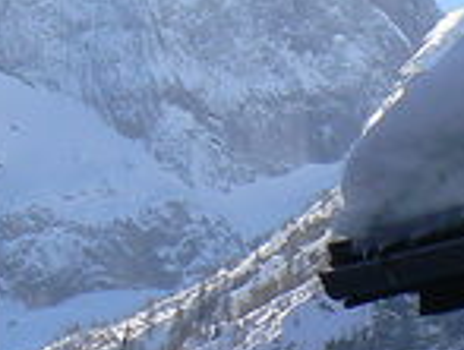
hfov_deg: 3.3
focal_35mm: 598
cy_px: -9
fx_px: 8035
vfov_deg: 2.5
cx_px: -385
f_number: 7.1
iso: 80
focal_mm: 24.6
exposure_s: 1/400
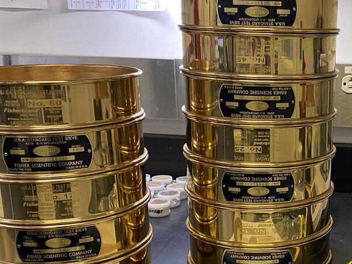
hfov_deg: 31.6
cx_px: 320
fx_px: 590
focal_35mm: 58
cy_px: 200
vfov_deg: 24.9
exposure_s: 1/60
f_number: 1.8
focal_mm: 4.25
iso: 125
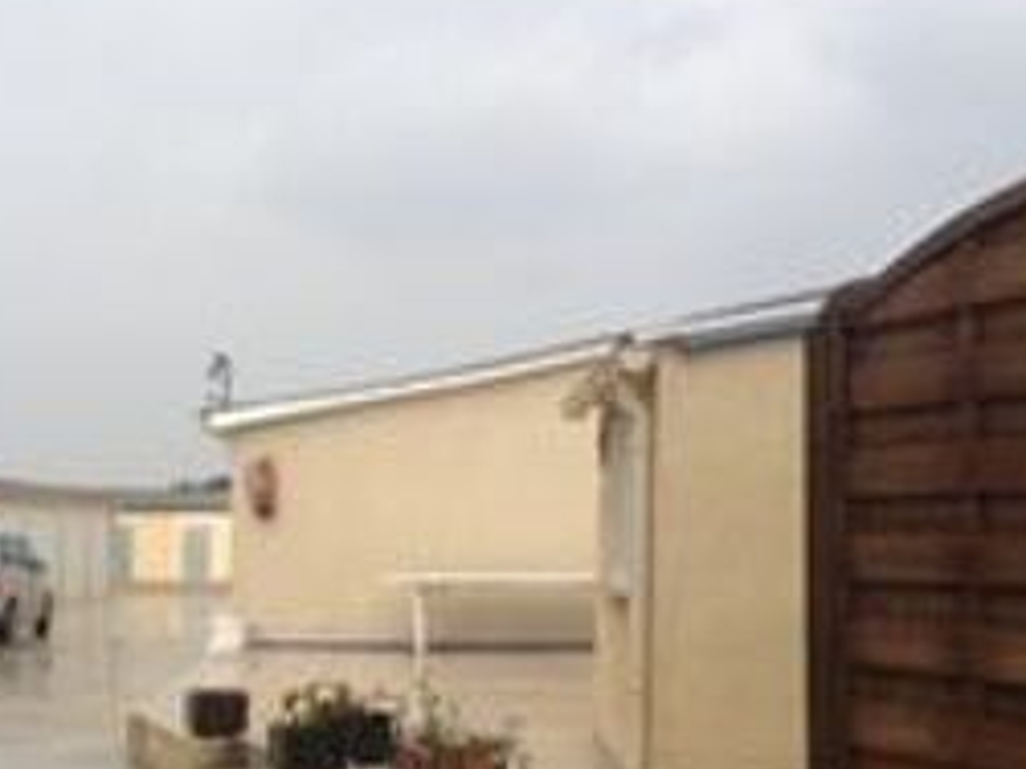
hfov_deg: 28.7
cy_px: 548
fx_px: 1985
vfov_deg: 21.8
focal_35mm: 67
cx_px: 298
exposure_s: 1/153
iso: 50
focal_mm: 4.28
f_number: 2.4
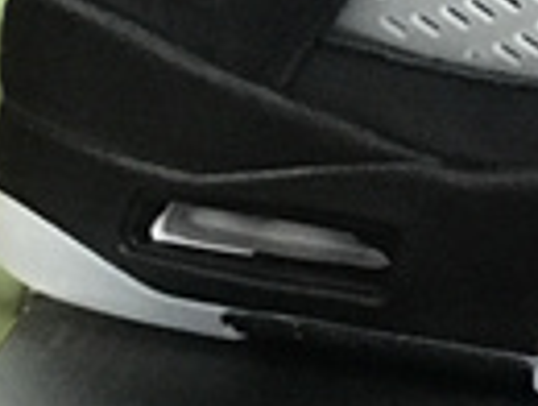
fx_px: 5045
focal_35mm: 324
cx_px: 1184
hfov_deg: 5.9
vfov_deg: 4.5
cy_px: -416
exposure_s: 1/50
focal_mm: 6.6
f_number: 2.8
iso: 160
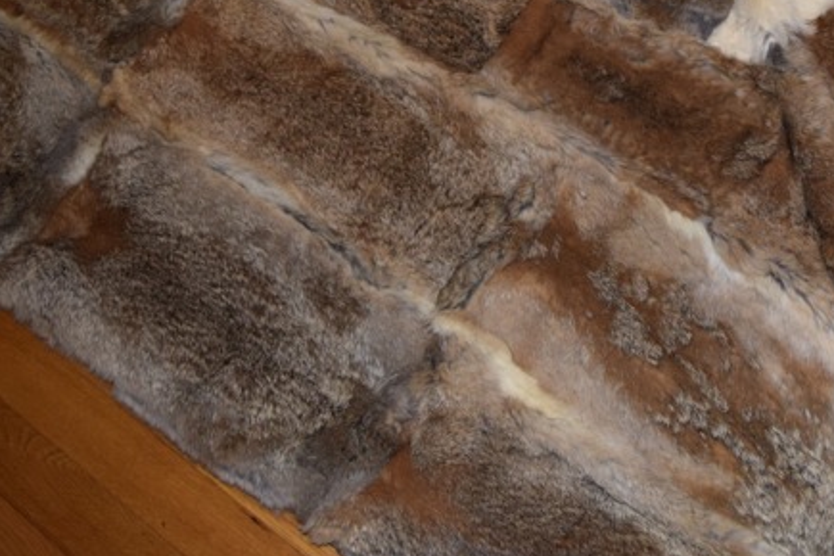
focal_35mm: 69
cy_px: -32
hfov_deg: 28.4
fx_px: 1598
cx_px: 711
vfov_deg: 19.1
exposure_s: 1/60
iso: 800
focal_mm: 20
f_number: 3.5
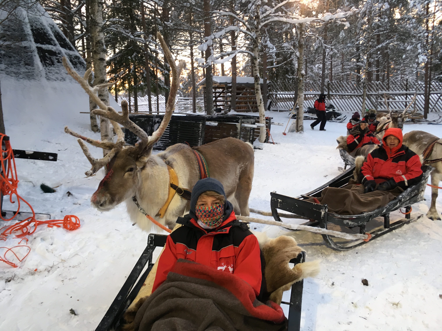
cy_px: 166
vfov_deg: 48.2
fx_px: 370
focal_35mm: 29
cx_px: 221
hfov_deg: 61.7
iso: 80
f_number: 2.2
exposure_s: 1/33
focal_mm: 4.15
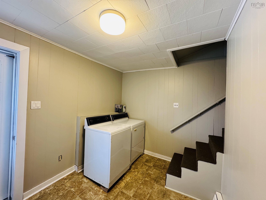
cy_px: 100
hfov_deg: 102.1
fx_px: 108
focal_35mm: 14
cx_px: 133
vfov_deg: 85.7
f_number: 2.2
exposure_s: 1/60
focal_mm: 2.22
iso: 320
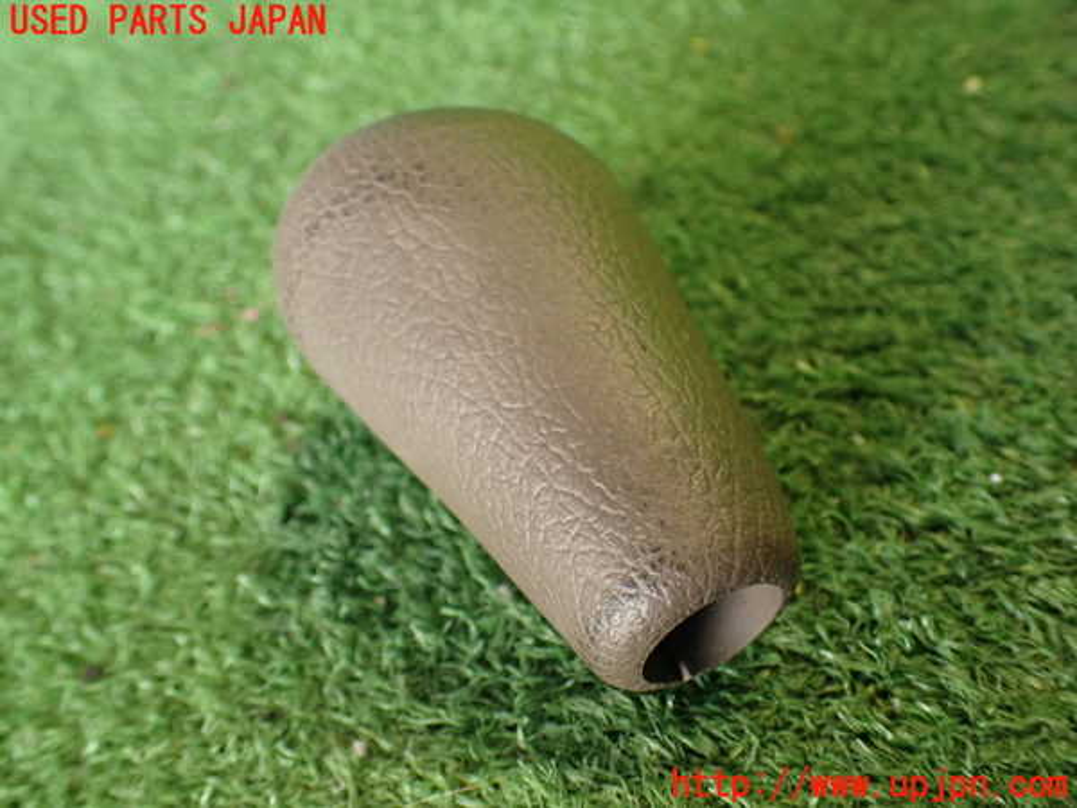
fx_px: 996
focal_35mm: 32
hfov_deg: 56.8
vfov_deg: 44.2
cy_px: 404
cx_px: 538
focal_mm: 5.79
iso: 250
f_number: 2.4
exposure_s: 1/30
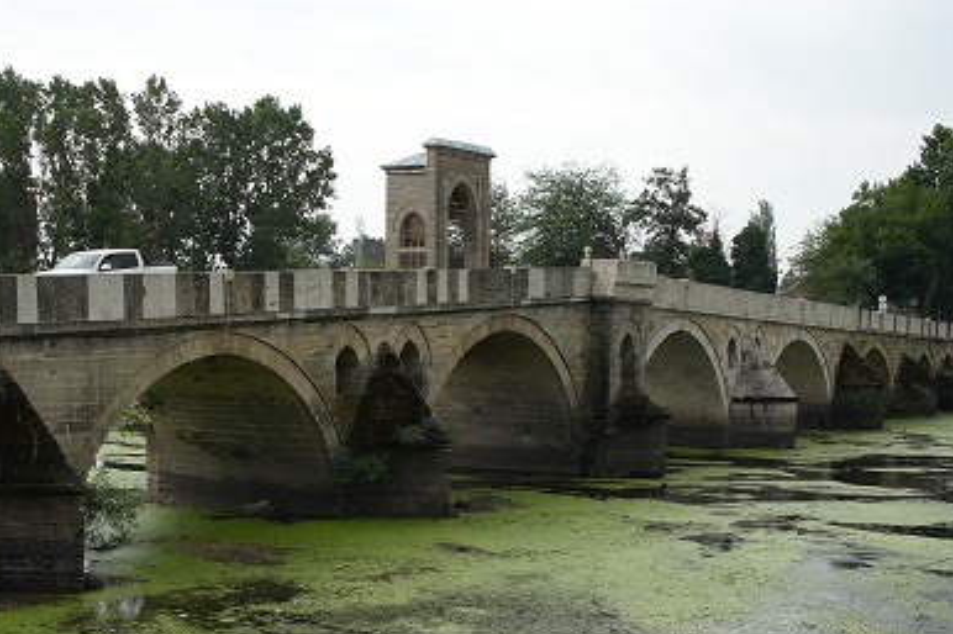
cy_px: 424
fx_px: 1482
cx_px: 363
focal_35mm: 56
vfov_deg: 24.1
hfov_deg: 35.5
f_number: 8
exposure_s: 1/6400
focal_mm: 36
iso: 5000
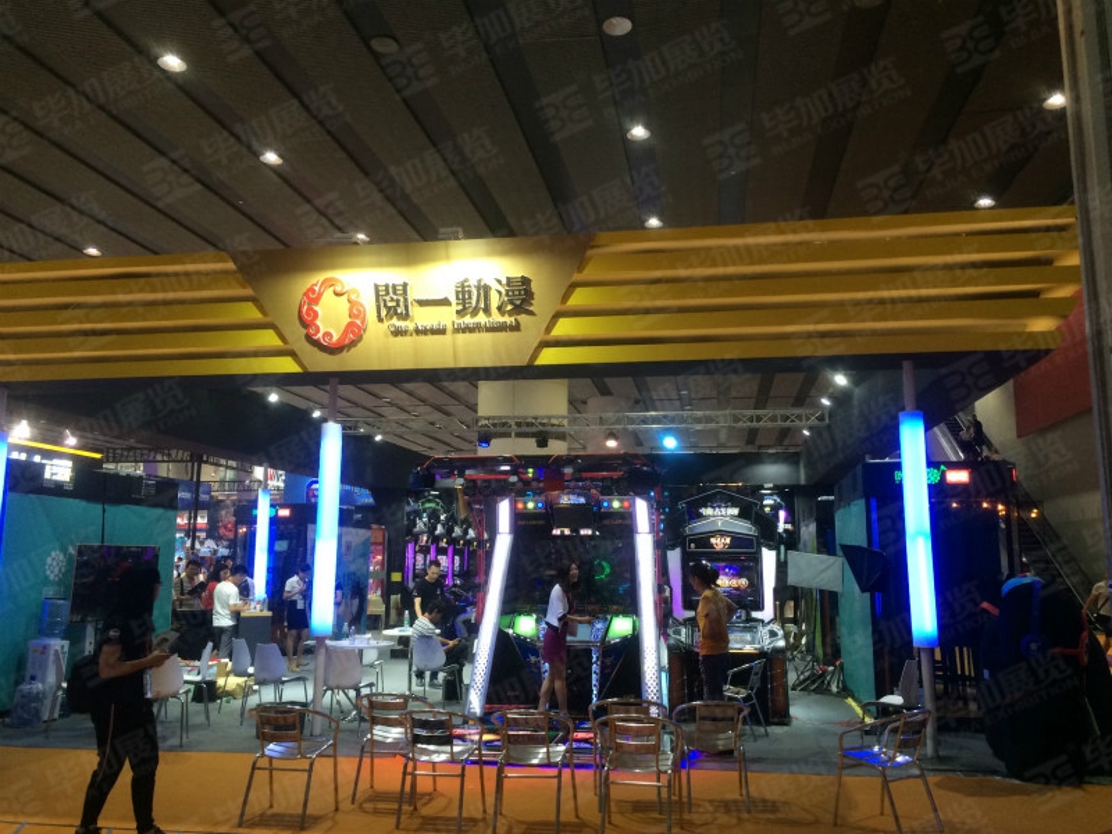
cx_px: 556
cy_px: 417
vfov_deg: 48.2
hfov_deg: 61.7
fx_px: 932
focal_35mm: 29
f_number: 2.2
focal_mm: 4.15
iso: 80
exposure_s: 1/33
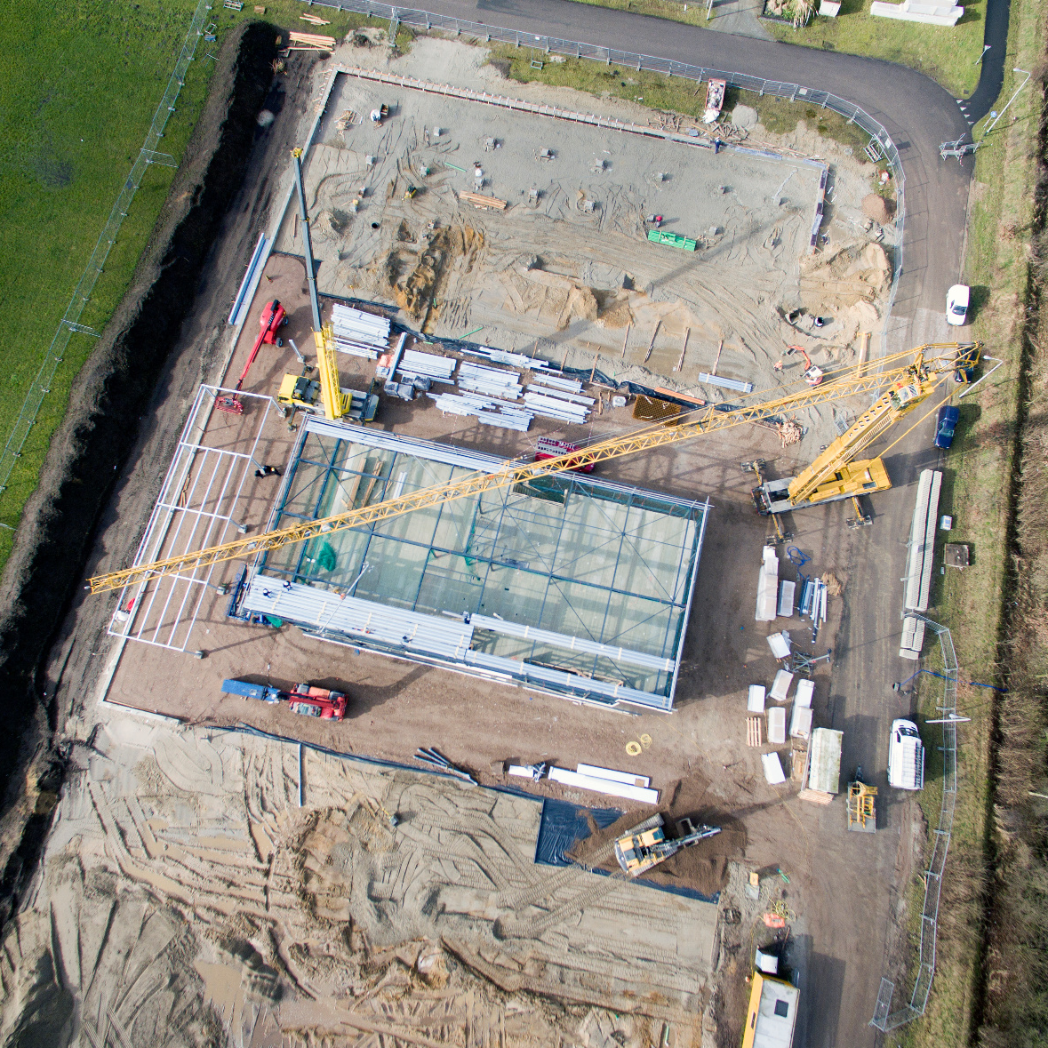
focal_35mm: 24
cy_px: 519
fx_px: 822
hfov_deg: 65.0
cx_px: 532
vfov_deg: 65.0
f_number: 2.8
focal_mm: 3.61
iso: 100
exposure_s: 1/460
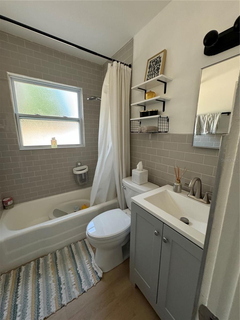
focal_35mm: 14
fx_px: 129
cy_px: 160
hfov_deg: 85.7
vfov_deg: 102.1
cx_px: 120
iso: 320
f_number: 2.2
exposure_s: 1/99
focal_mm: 2.22
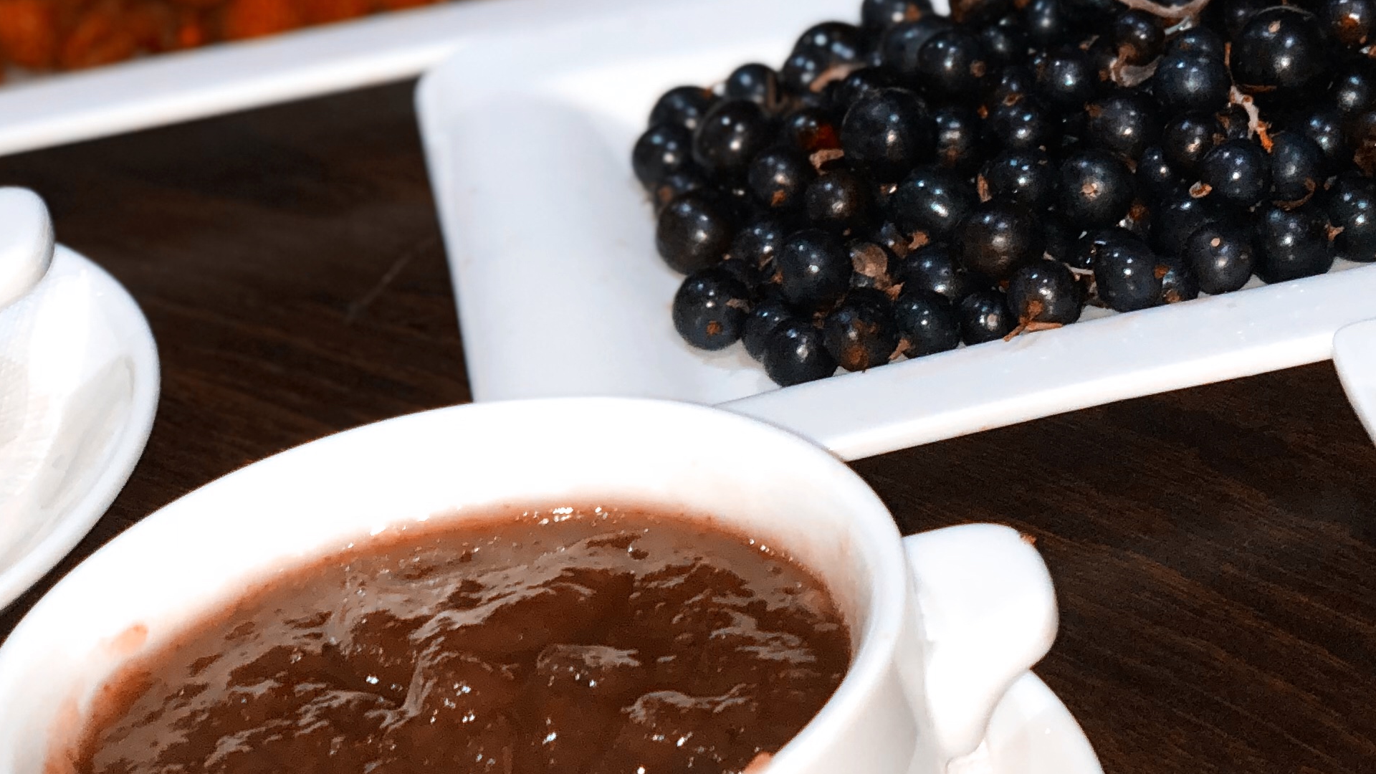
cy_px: 462
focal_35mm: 119
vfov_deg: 10.2
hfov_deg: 17.7
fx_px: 4342
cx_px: 1246
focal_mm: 6
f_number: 2.4
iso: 40
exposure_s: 1/33
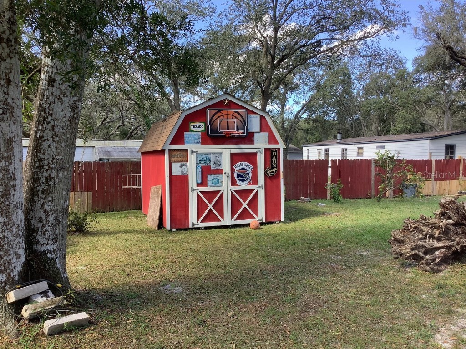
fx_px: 417
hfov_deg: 58.4
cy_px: 174
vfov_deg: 45.4
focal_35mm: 31
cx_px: 233
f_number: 2.4
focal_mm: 3.3
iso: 25
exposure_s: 1/102
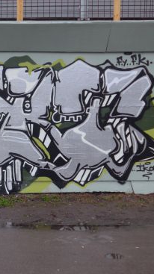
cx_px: -13
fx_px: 334
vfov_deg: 44.6
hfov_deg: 24.3
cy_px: 139
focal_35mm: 46
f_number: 2.1
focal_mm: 6.5
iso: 80
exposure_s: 1/100
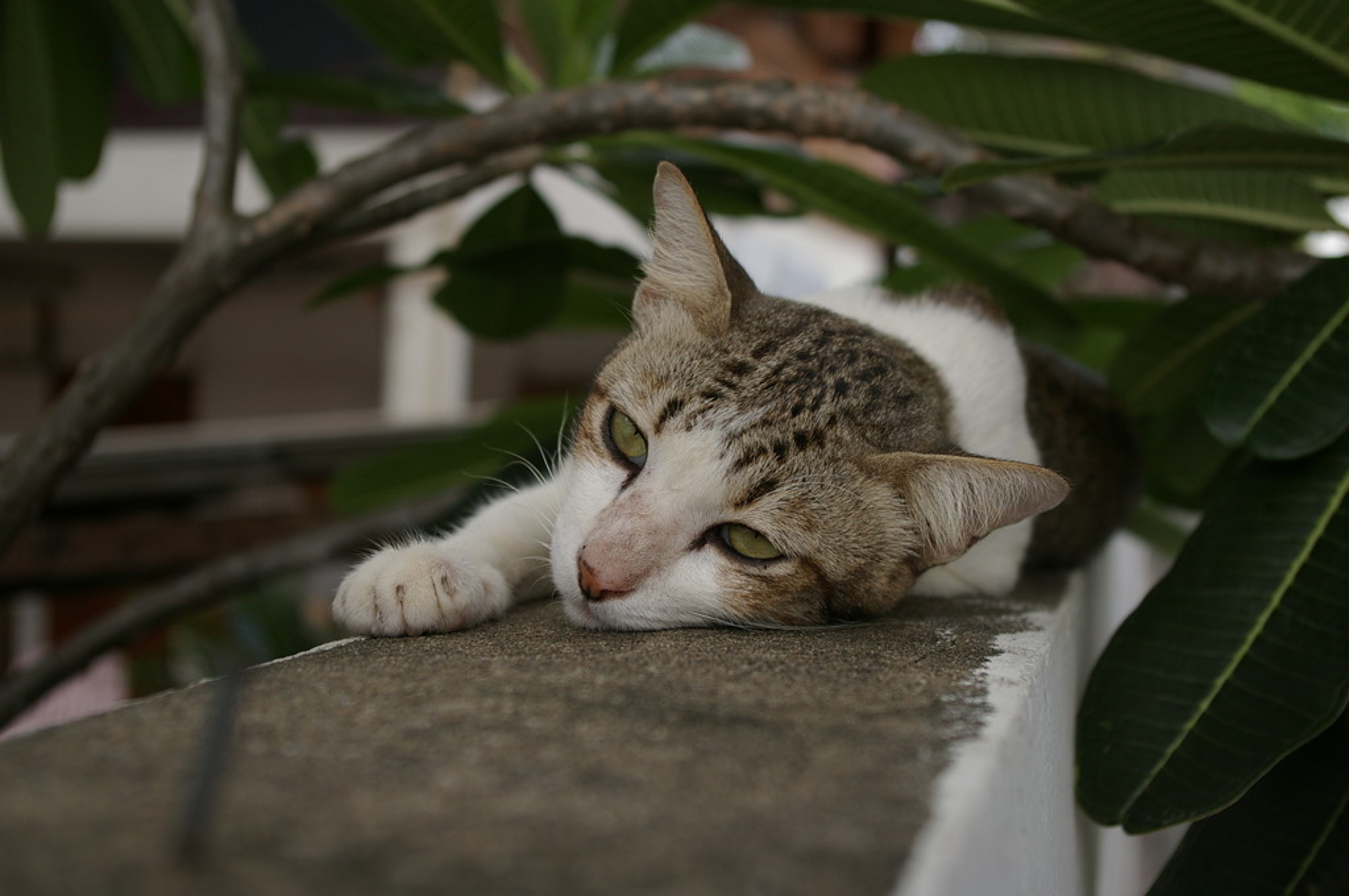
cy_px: 448
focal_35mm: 52
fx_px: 1965
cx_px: 674
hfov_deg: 37.9
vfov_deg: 25.7
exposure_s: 1/200
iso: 200
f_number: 5
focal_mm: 35
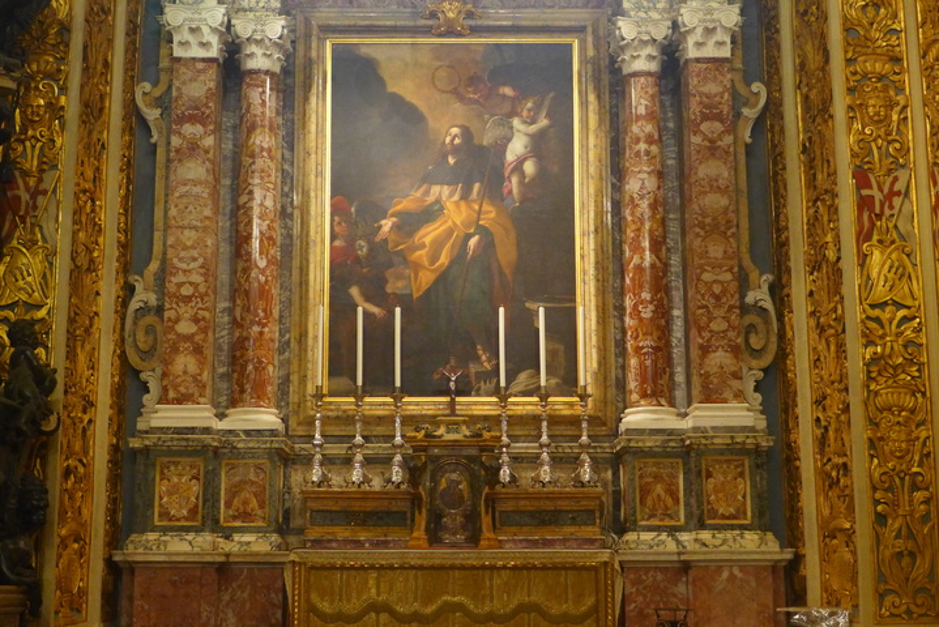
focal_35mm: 55
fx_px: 1435
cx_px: 470
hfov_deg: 36.2
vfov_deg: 24.6
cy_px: 314
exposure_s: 1/50
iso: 800
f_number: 1.9
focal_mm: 10.8
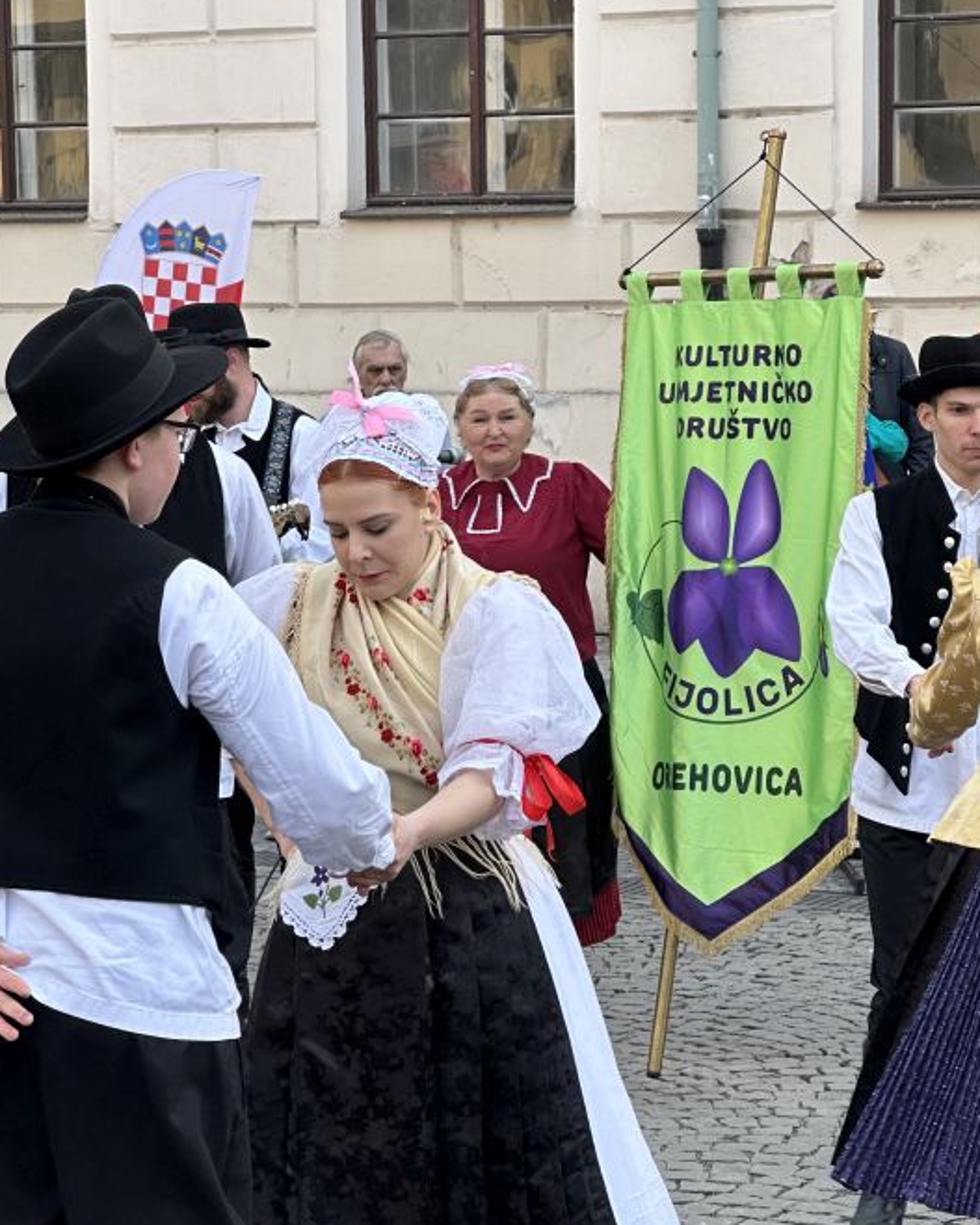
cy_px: 714
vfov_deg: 17.0
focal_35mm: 113
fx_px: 4098
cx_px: 576
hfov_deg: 13.6
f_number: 2.8
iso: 32
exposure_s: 1/230
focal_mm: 9
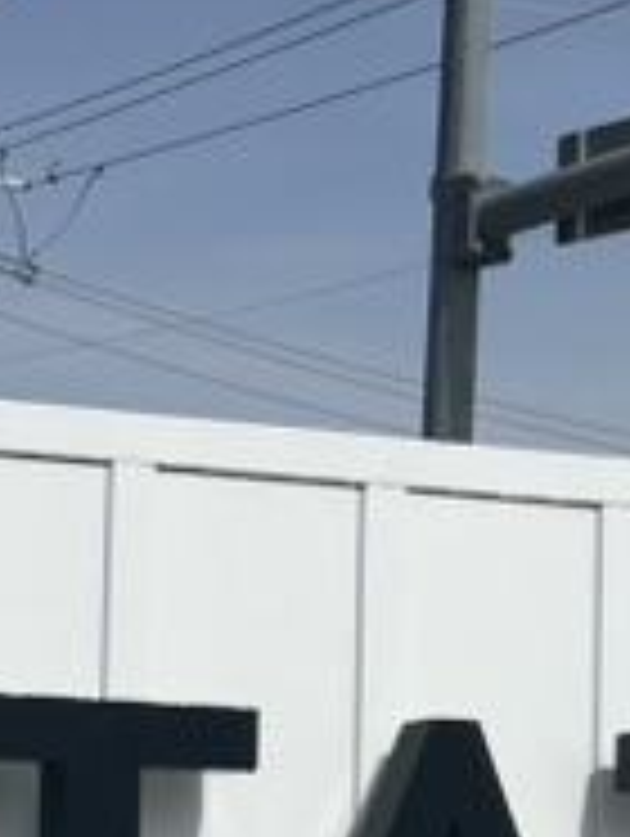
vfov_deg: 13.5
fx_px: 3462
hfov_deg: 10.0
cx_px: -364
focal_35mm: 143
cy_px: 954
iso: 50
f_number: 1.5
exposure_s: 1/16393
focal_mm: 5.7
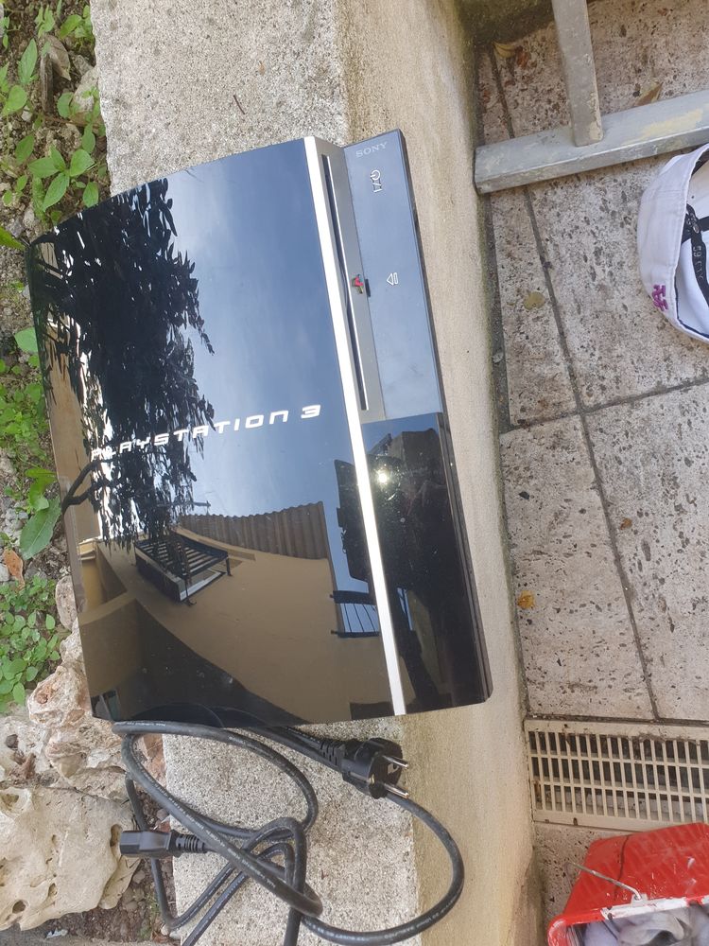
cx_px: 354
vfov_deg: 67.3
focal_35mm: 26
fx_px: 710
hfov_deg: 53.1
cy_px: 473
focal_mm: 4.32
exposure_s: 1/100
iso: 64
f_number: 2.4
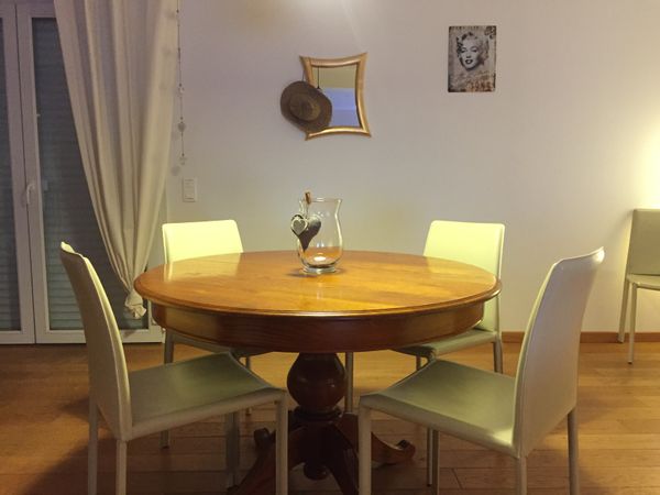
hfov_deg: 61.7
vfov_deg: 48.2
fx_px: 553
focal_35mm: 29
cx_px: 330
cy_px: 248
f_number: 2.2
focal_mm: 4.15
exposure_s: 1/17
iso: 320
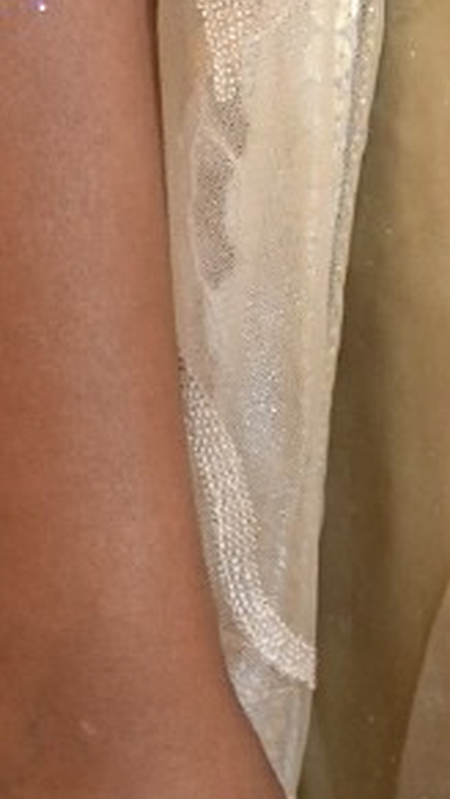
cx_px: 999
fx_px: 13599
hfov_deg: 1.9
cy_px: -1384
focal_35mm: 642
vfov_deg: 3.3
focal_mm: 85
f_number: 1.8
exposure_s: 1/160
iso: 800
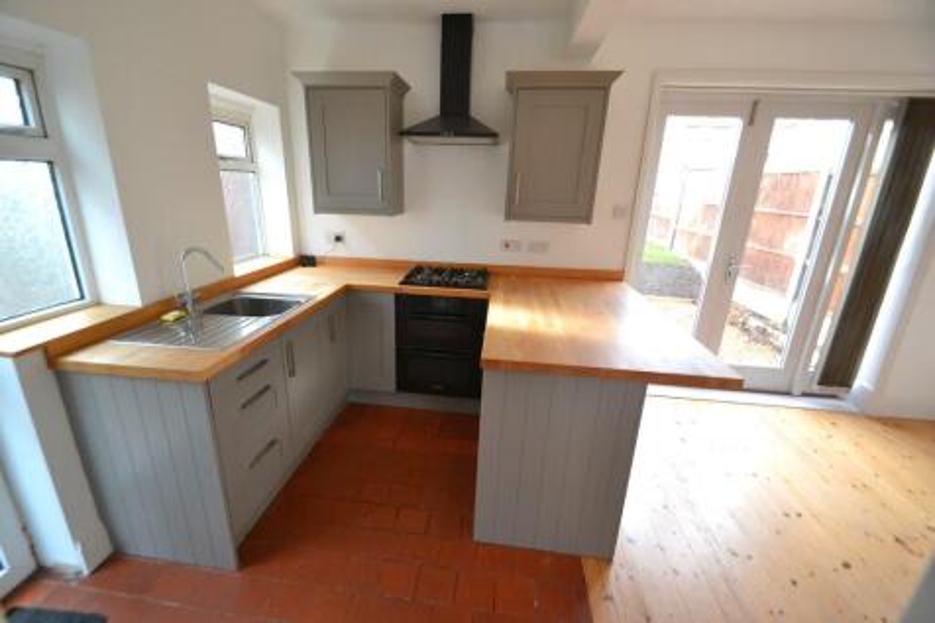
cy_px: 312
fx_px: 389
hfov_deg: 100.4
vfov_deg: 77.3
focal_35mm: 15
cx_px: 468
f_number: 3.5
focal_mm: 10
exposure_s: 1/60
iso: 720
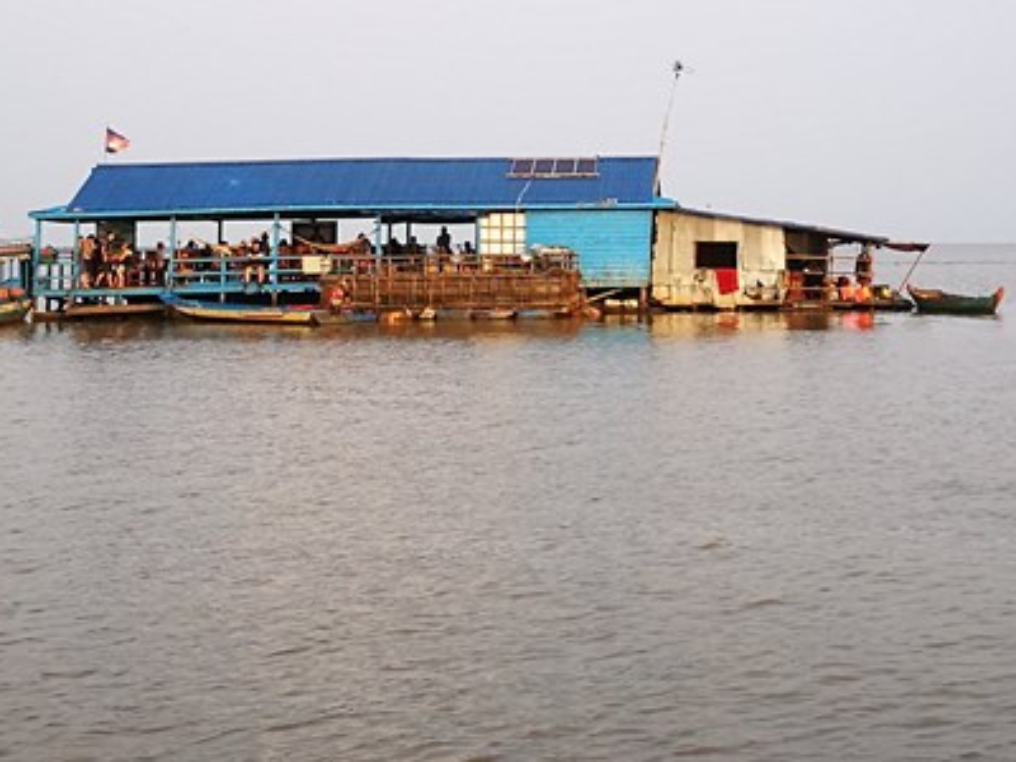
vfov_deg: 18.5
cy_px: 25
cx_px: 658
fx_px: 2289
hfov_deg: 24.9
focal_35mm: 78
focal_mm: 4.5
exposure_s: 1/375
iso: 50
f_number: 2.2
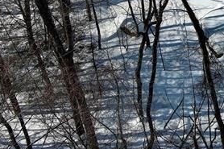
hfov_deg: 17.7
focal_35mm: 107
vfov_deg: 12.6
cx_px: 305
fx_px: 665
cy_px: -3
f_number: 2.8
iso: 100
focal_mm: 10.57
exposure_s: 1/2463
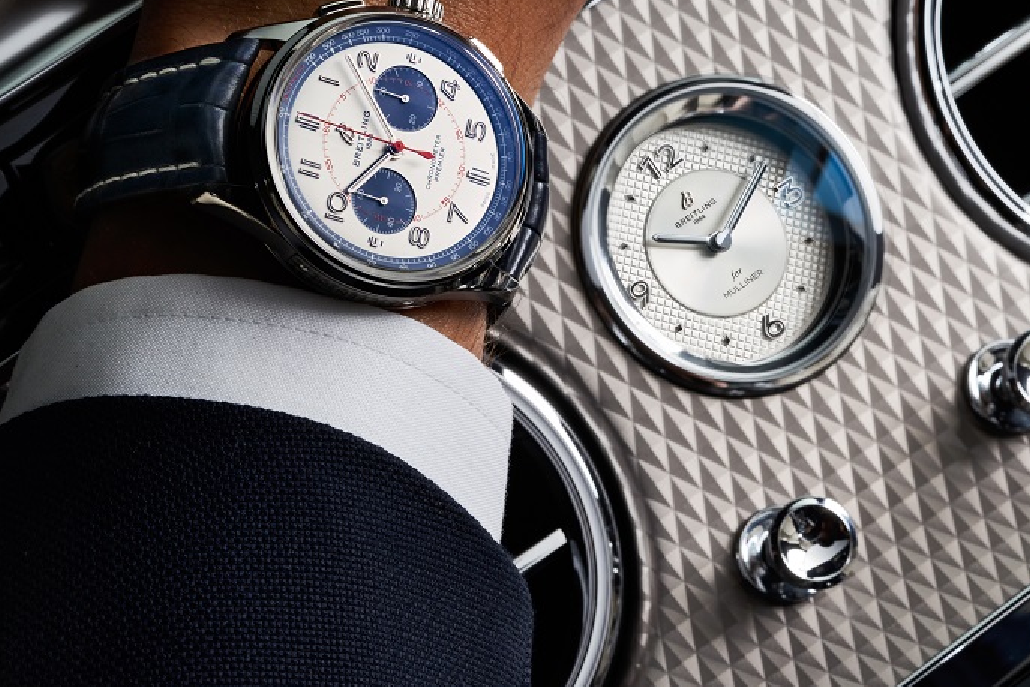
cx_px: 552
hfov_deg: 15.6
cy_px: 274
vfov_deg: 10.5
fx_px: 3748
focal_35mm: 131
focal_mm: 90
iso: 640
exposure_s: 1/160
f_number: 16
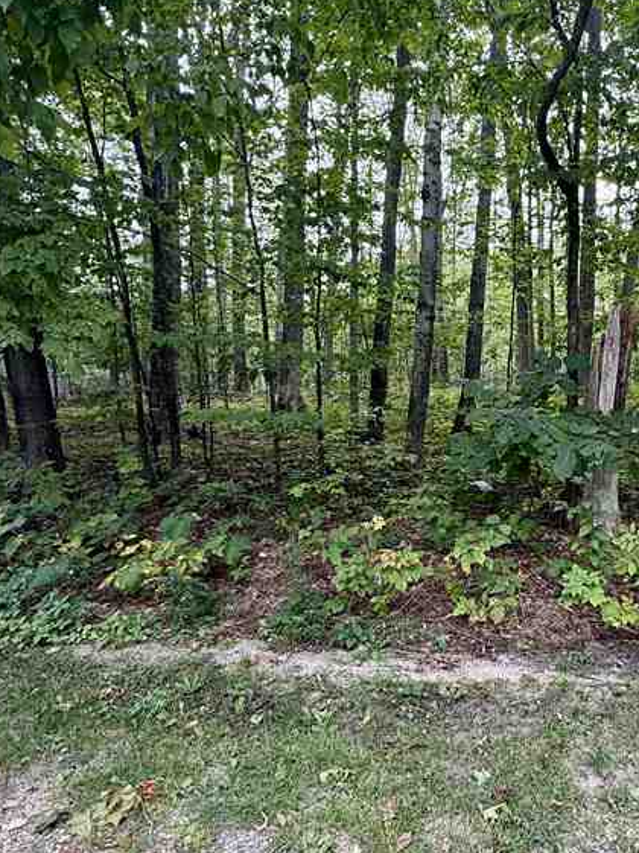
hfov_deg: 54.1
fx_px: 591
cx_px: 482
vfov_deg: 71.3
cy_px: 372
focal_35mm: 24
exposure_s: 1/117
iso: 64
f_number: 2.2
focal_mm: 2.22
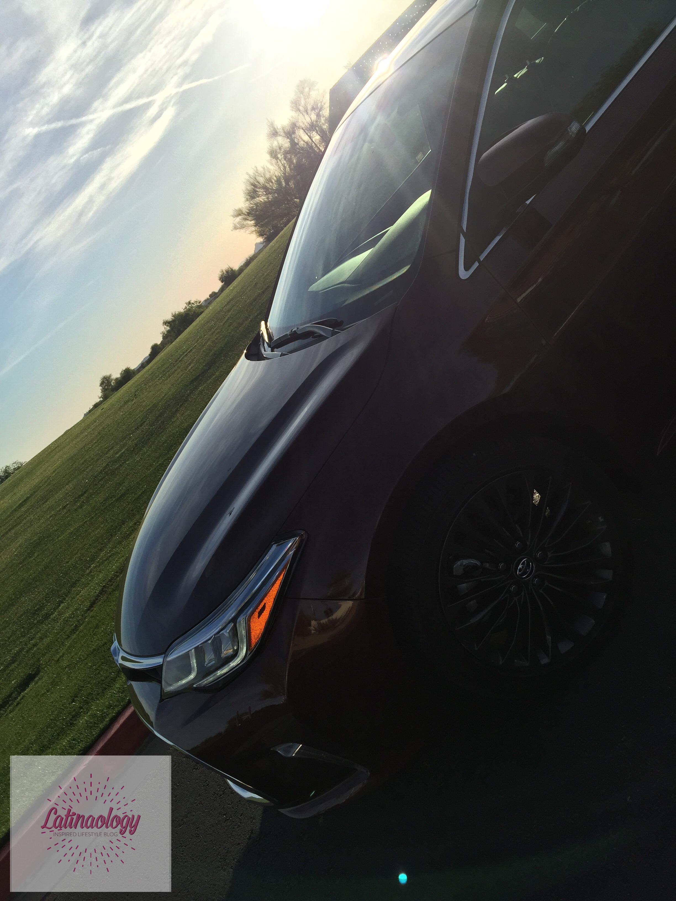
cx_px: 338
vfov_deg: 61.7
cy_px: 450
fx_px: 755
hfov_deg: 48.2
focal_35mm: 29
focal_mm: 4.15
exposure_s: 1/2639
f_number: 2.2
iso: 32
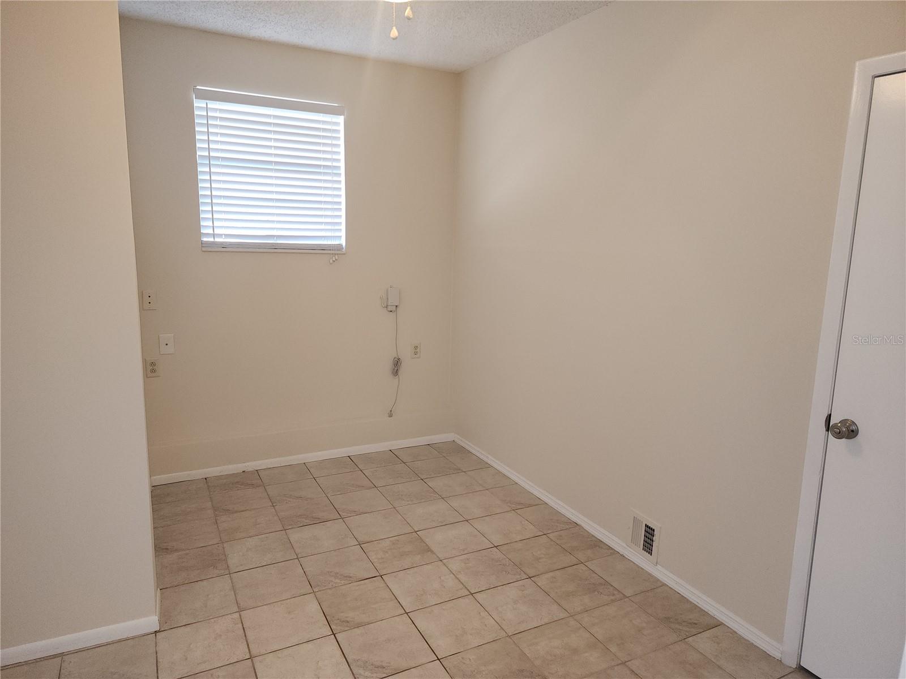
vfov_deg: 58.9
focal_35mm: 23
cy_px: 340
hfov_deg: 73.9
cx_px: 453
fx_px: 602
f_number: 1.8
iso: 100
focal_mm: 6.4
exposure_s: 1/60
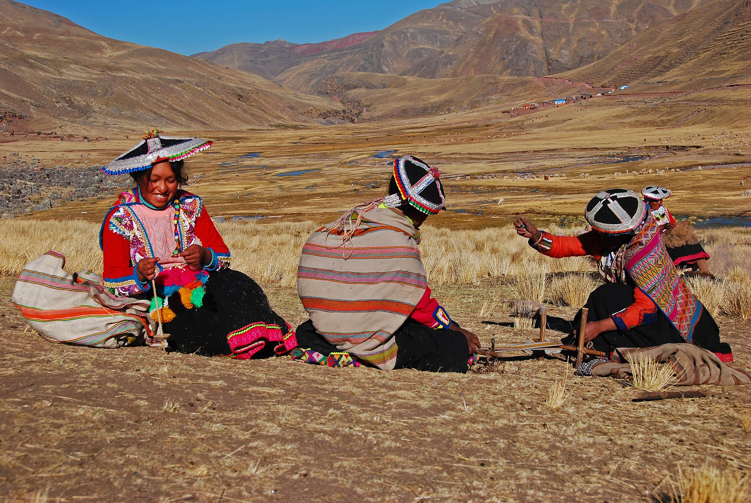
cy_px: 252
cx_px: 376
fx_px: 1128
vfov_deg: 25.1
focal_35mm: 54
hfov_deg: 36.8
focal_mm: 36
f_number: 7.1
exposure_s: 1/500
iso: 100
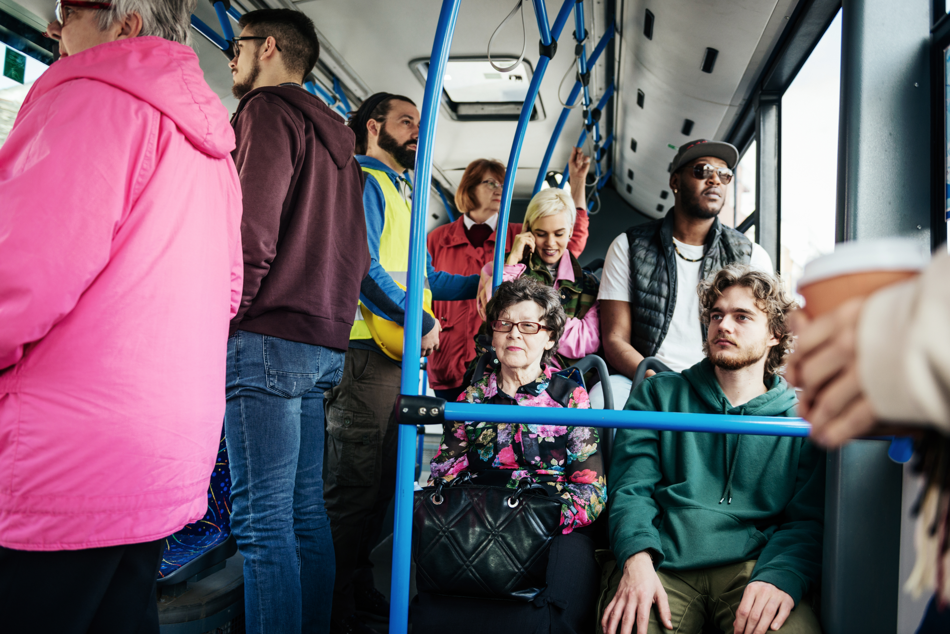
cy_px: 317
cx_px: 475
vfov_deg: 42.4
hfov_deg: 60.3
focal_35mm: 31
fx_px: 818
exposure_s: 1/160
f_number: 3.2
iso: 320
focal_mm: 31
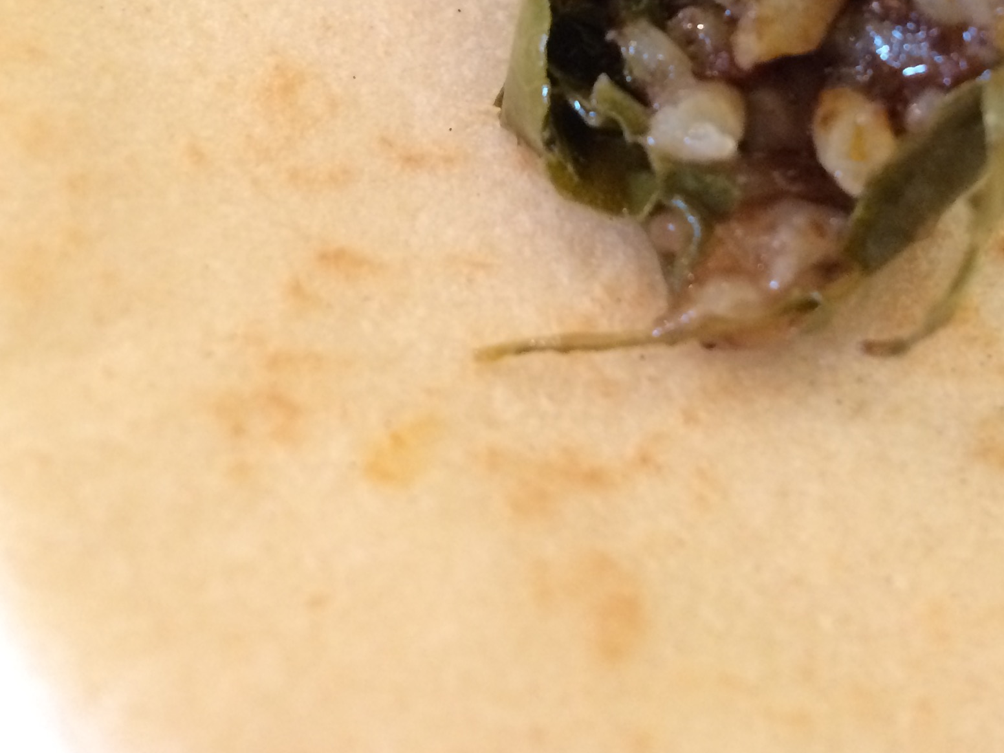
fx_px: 1769
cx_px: 704
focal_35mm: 61
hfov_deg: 31.3
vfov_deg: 23.3
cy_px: 49
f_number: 2.2
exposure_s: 1/30
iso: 320
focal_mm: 4.15
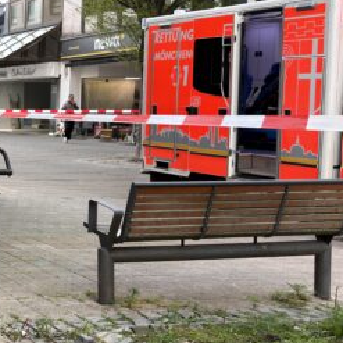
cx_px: -99
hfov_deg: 23.2
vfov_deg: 26.1
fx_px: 740
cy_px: 162
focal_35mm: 66
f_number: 1.78
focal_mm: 6.76
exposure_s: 1/208
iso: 64
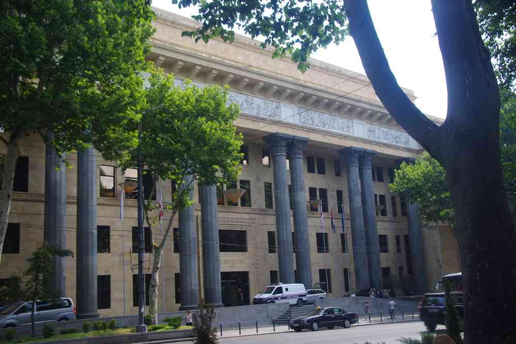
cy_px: 172
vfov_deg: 33.1
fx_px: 578
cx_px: 258
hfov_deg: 48.1
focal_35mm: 40
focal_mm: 26.9
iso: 200
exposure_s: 1/50
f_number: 6.3
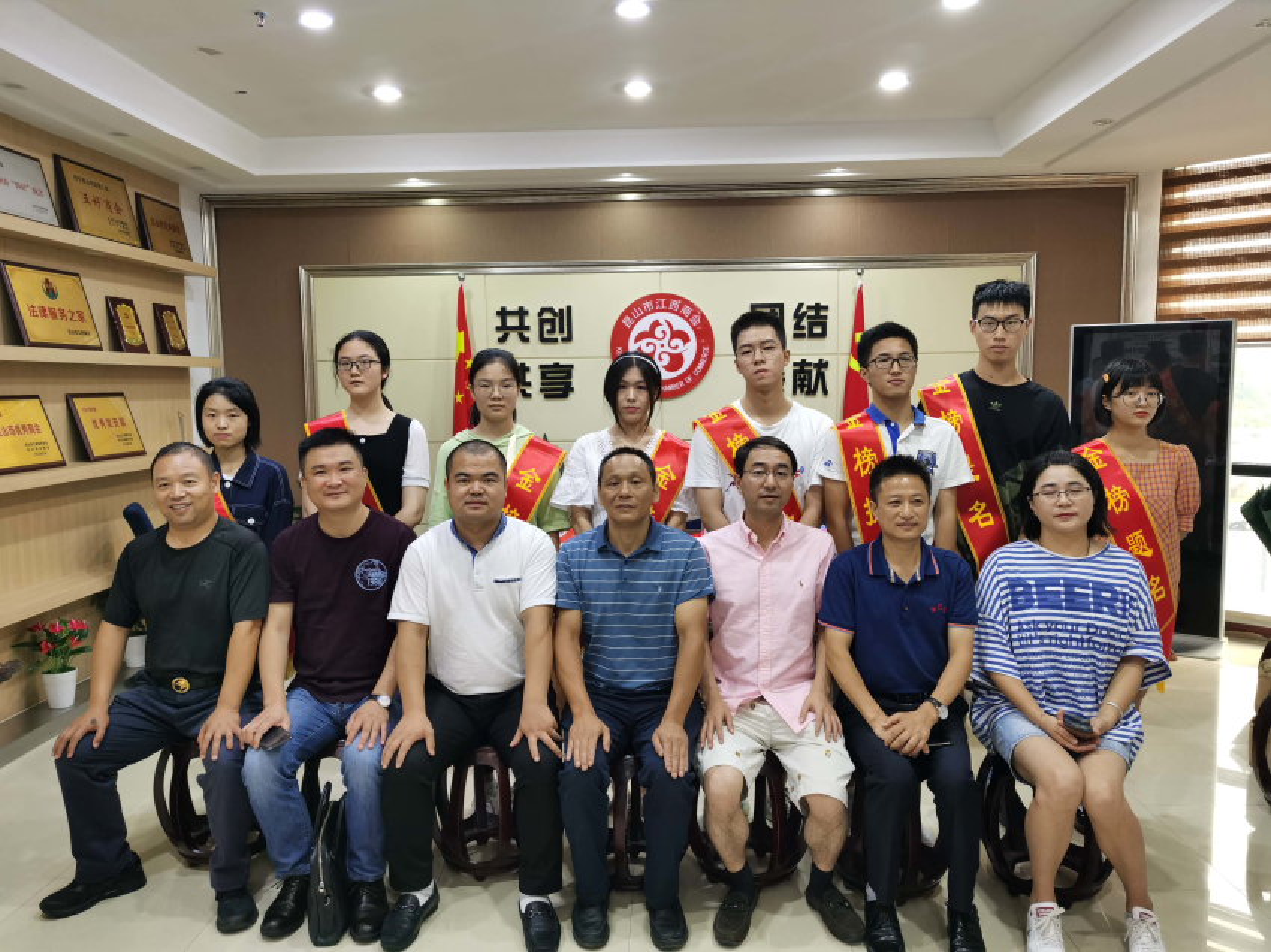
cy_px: 476
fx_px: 991
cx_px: 636
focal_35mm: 27
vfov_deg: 51.3
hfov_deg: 65.3
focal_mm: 5.56
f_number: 1.6
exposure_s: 1/50
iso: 200
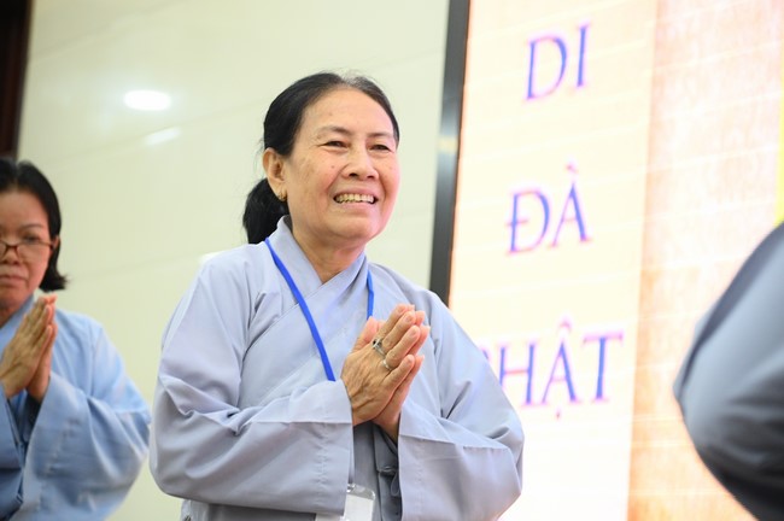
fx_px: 2611
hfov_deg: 17.1
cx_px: 392
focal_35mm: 120
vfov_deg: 11.4
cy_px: 260
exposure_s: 1/160
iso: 5000
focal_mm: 120
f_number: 4
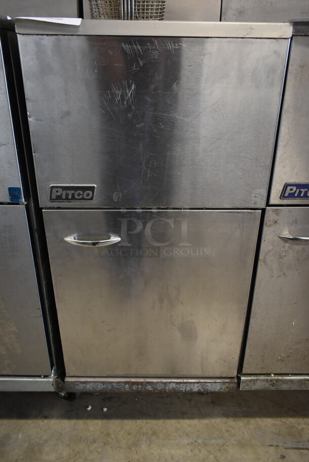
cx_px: 154
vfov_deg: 67.3
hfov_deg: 48.0
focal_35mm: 27
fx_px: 347
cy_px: 231
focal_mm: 18
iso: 1100
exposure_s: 1/60
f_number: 4
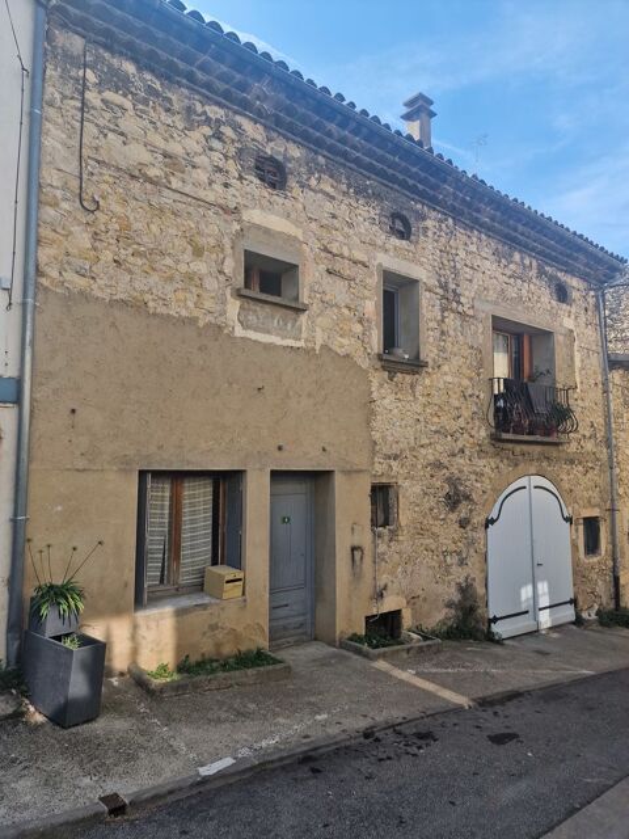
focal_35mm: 23
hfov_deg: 58.9
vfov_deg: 73.9
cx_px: 314
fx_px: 557
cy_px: 420
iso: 50
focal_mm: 6.4
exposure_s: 1/395
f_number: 1.8
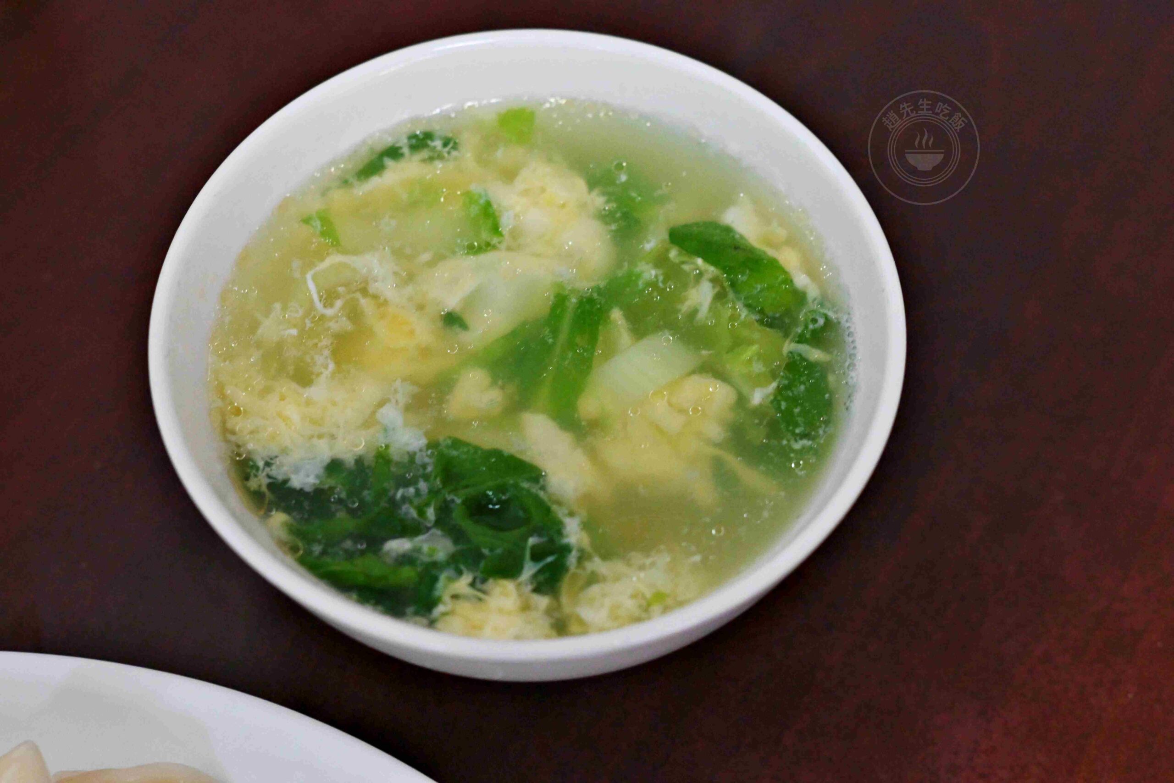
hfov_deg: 27.0
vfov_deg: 18.2
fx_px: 2446
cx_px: 587
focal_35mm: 75
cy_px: 392
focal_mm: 50
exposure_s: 1/200
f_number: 3.2
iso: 1600
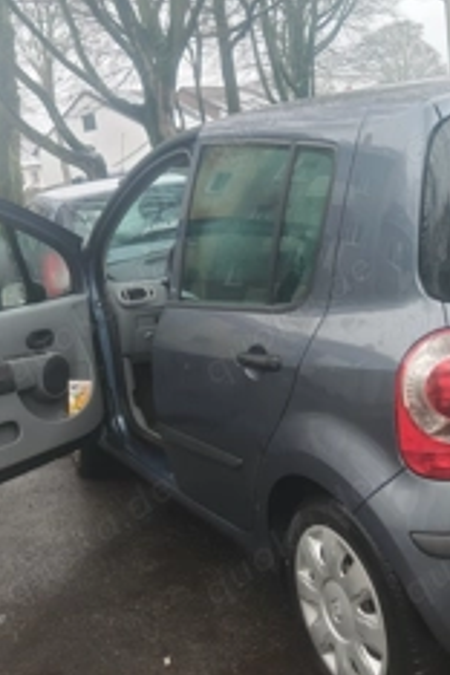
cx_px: 193
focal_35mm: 48
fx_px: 900
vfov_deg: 41.1
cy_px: 363
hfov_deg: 28.0
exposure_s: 1/140
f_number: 1.9
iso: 50
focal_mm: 6.67
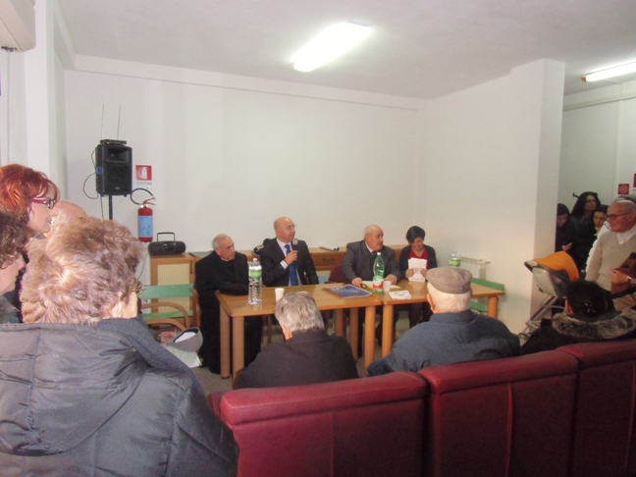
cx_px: 318
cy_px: 238
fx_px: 441
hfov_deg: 71.6
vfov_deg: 56.8
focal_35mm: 24
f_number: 3
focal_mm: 4.24
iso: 400
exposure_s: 1/100
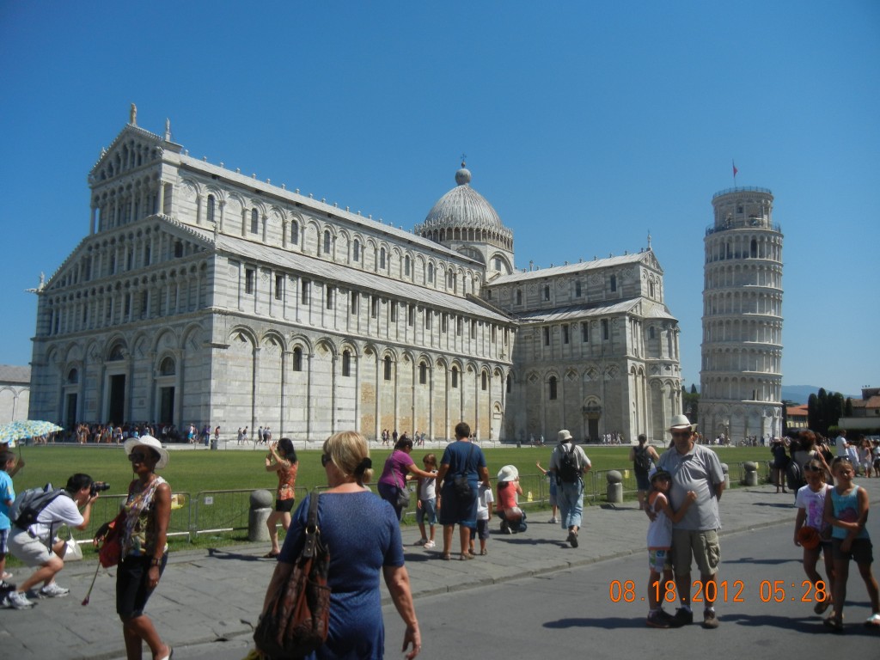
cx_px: 440
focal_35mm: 30
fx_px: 763
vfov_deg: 46.8
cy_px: 330
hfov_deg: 60.0
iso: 160
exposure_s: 1/613
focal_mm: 5.4
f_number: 7
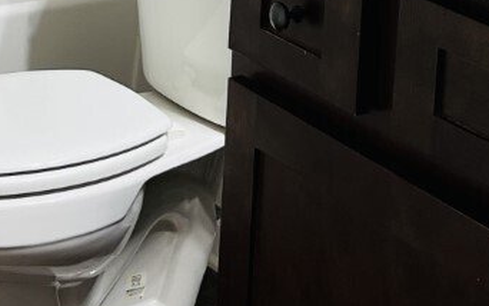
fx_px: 1546
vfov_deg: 10.6
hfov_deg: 18.0
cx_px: 259
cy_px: -256
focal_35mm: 116
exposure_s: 1/60
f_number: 1.6
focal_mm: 5.1
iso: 80
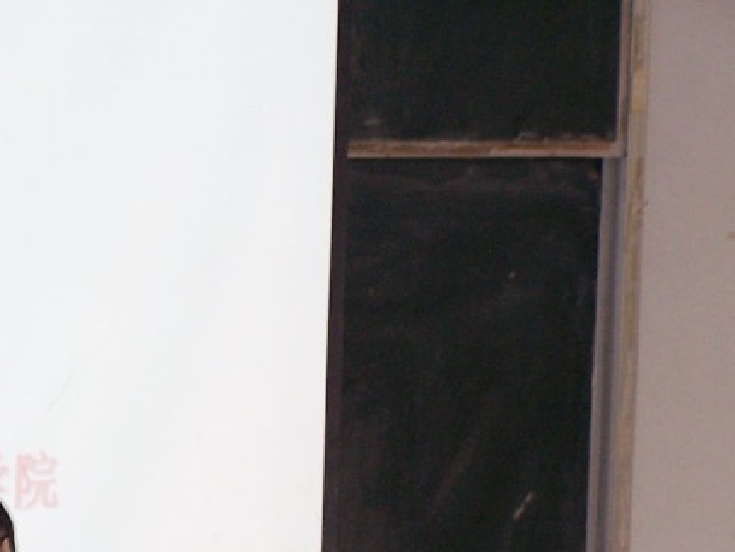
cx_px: -73
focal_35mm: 331
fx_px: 7032
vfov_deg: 4.5
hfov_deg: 6.0
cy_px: 637
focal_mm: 23.1
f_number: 3.2
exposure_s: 1/15
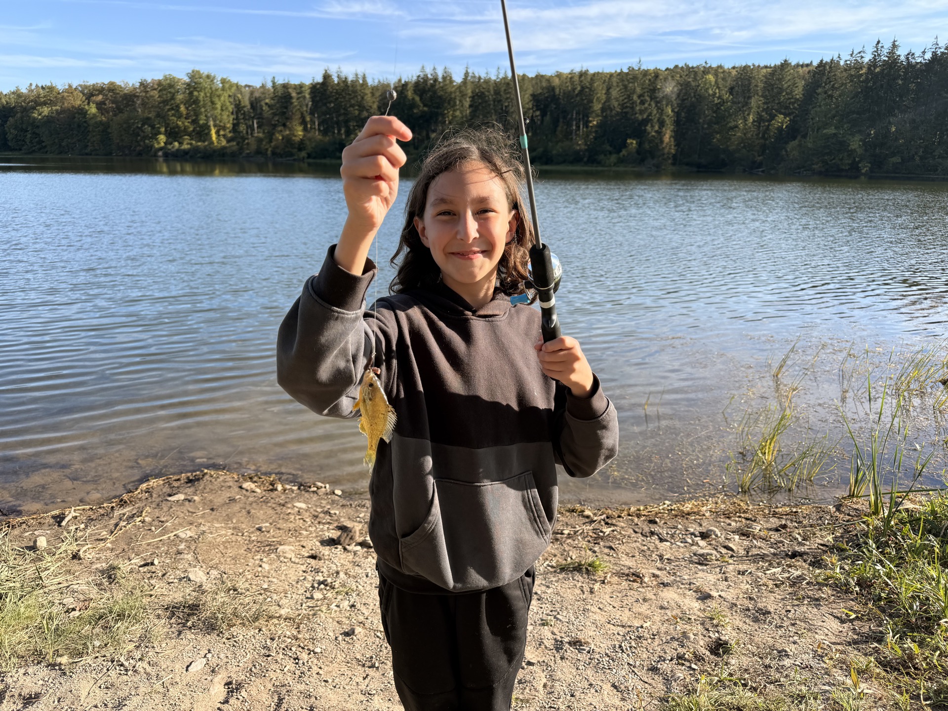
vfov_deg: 56.8
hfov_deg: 71.6
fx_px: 657
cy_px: 356
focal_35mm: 24
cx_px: 474
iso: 80
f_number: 1.78
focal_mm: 6.76
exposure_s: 1/1812
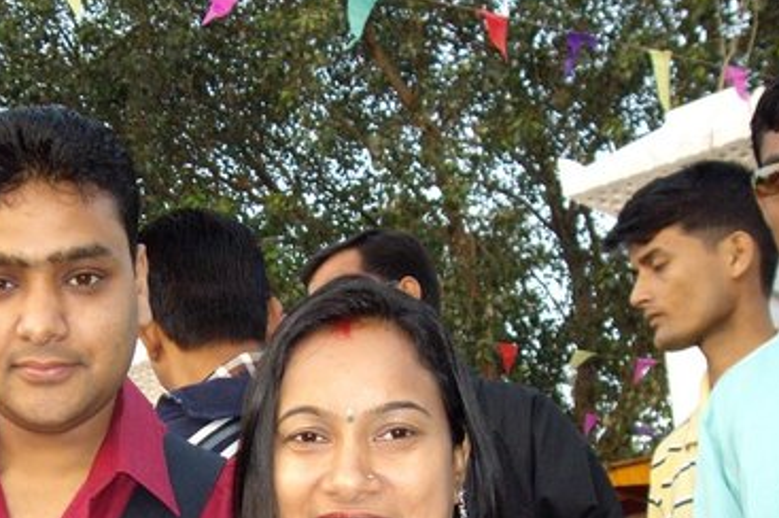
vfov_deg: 19.3
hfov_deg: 28.6
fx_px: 1492
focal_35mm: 69
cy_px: 467
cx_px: 146
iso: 200
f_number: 2.7
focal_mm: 6.2
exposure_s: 1/80
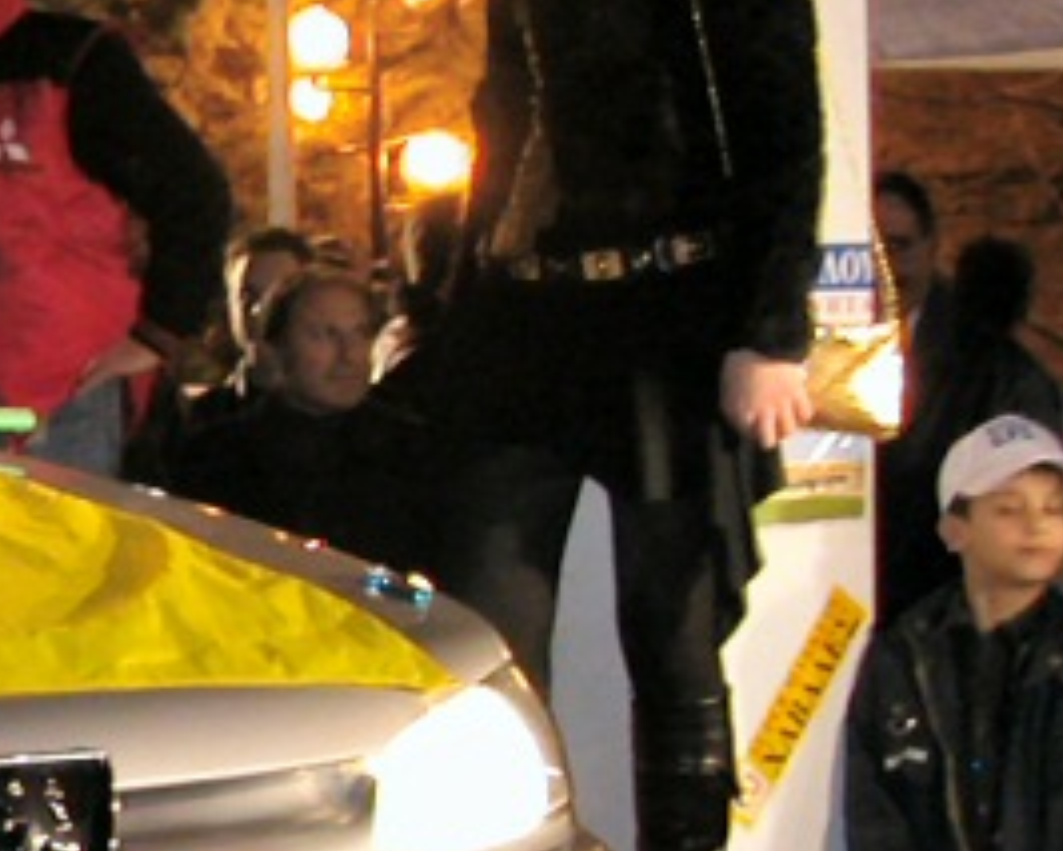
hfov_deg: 14.3
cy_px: 679
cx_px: -512
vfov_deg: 12.2
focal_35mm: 126
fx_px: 3966
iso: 200
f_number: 2.9
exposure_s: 1/11.2
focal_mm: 6.6
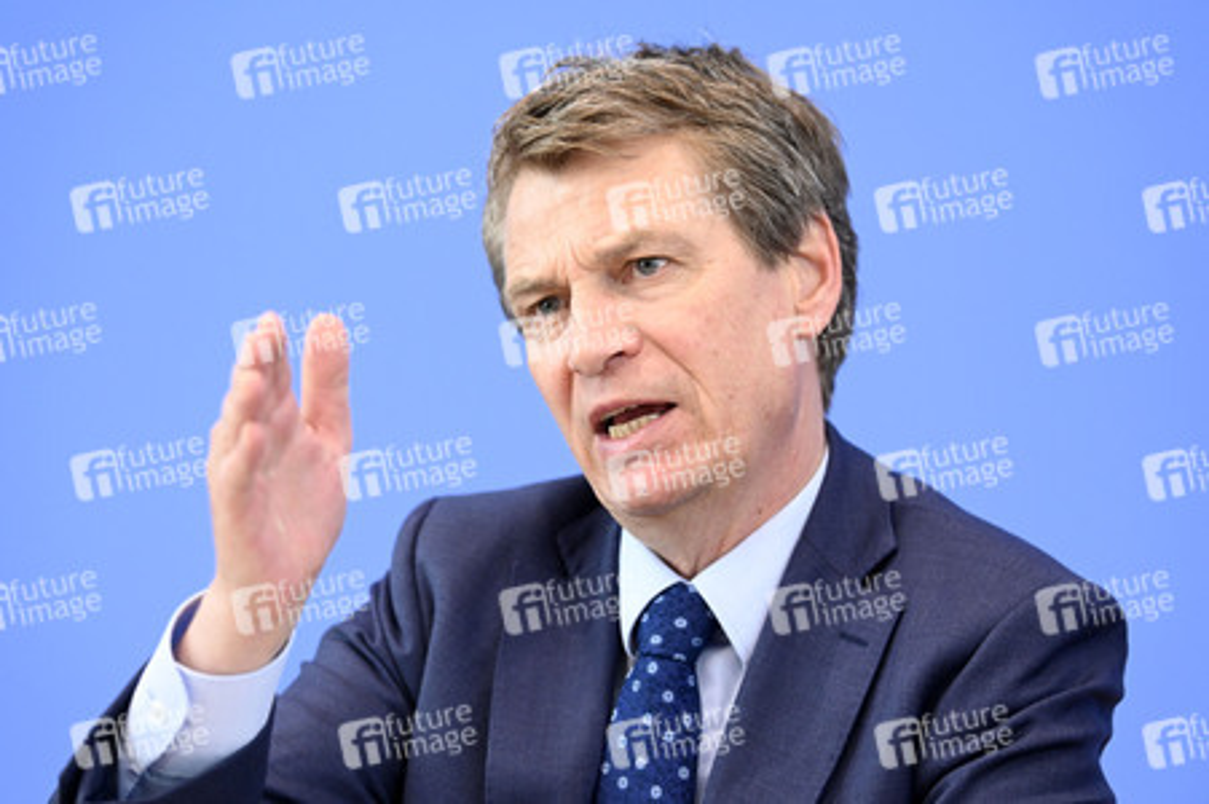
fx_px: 5369
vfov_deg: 8.6
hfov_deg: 12.8
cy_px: 402
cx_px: 604
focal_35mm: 160
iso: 4000
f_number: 4
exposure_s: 1/1250
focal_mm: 160
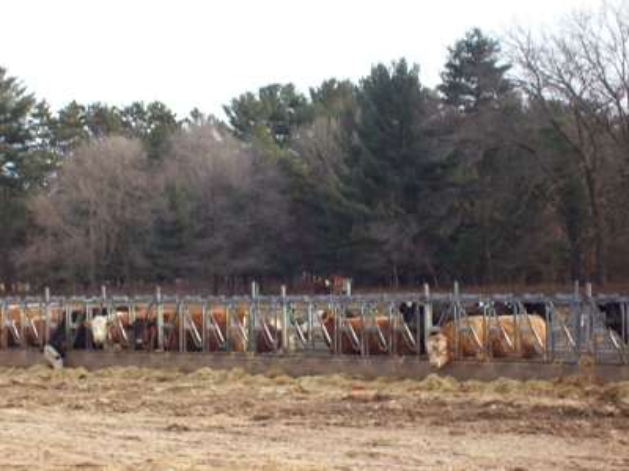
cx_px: 314
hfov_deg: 18.2
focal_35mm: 108
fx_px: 1962
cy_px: 236
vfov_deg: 13.7
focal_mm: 18
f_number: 4.8
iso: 80
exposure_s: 1/125
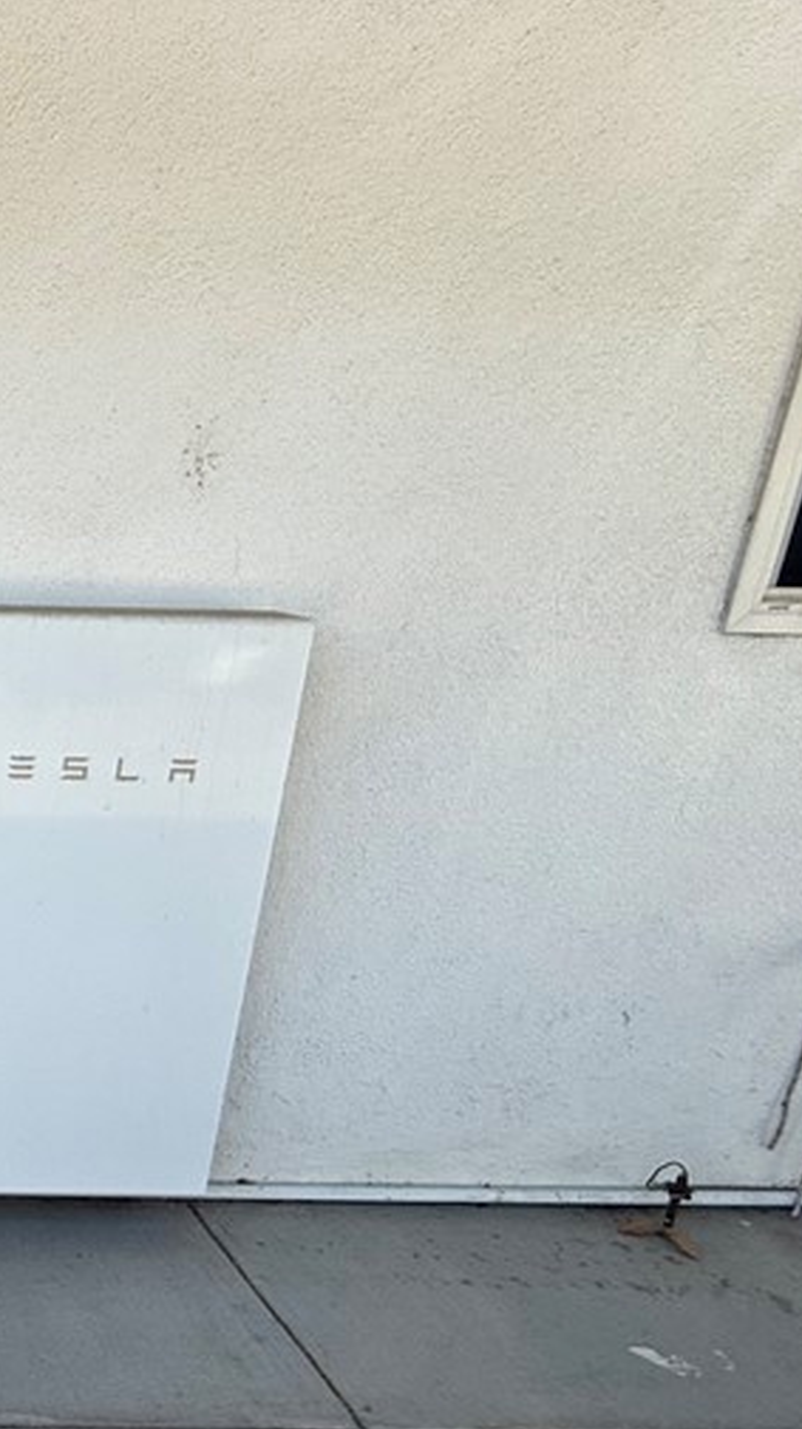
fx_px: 1174
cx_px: -380
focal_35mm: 31
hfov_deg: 27.3
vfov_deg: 62.4
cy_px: 811
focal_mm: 2.22
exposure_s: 1/486
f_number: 2.2
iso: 50
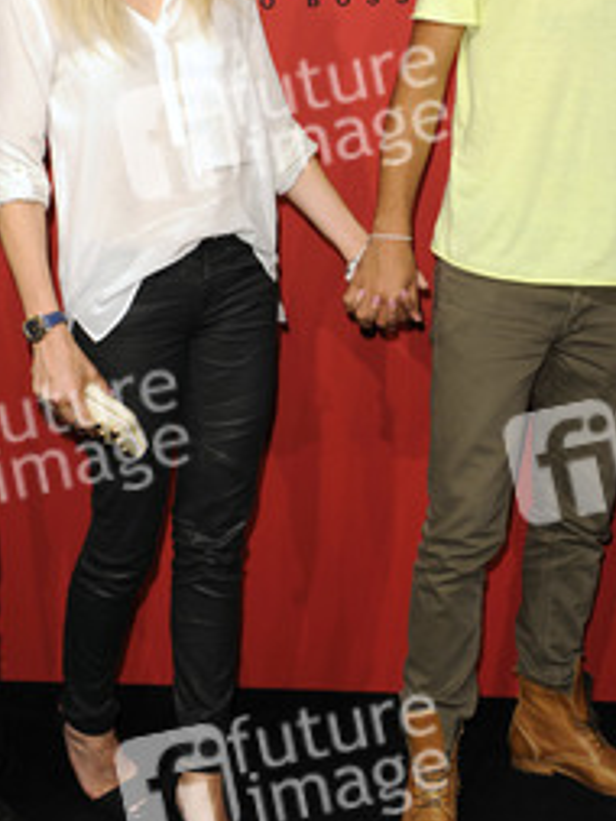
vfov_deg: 24.6
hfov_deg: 18.7
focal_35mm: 79
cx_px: 376
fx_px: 1873
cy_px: 286
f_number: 5.6
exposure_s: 1/160
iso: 800
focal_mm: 52
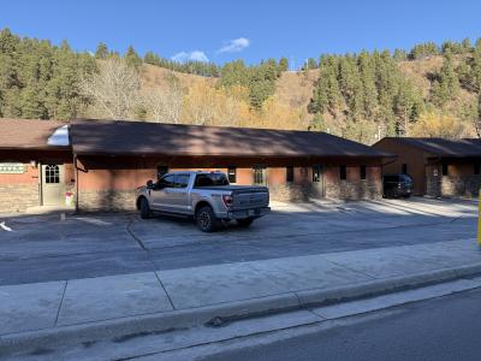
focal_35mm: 24
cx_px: 240
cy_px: 180
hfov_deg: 71.6
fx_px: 333
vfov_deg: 56.8
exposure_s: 1/1410
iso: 80
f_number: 1.78
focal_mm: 6.76
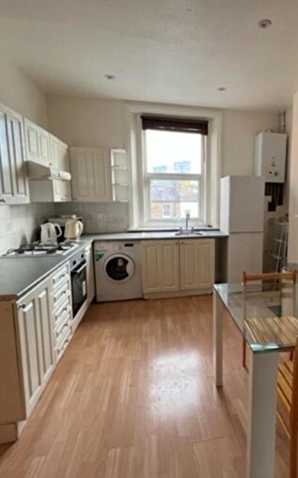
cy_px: 235
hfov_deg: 59.5
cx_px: 216
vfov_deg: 88.0
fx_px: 247
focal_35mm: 19
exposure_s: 1/99
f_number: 1.8
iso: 80
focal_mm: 1.57
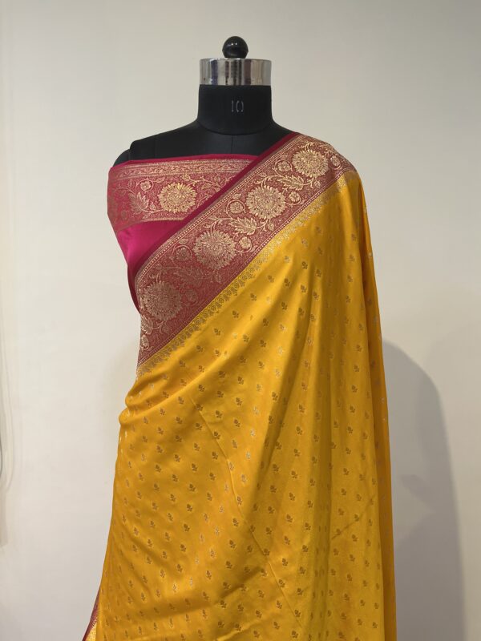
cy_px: 320
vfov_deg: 67.3
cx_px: 240
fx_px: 482
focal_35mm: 26
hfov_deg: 53.1
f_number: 1.6
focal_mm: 5.1
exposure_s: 1/100
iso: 100
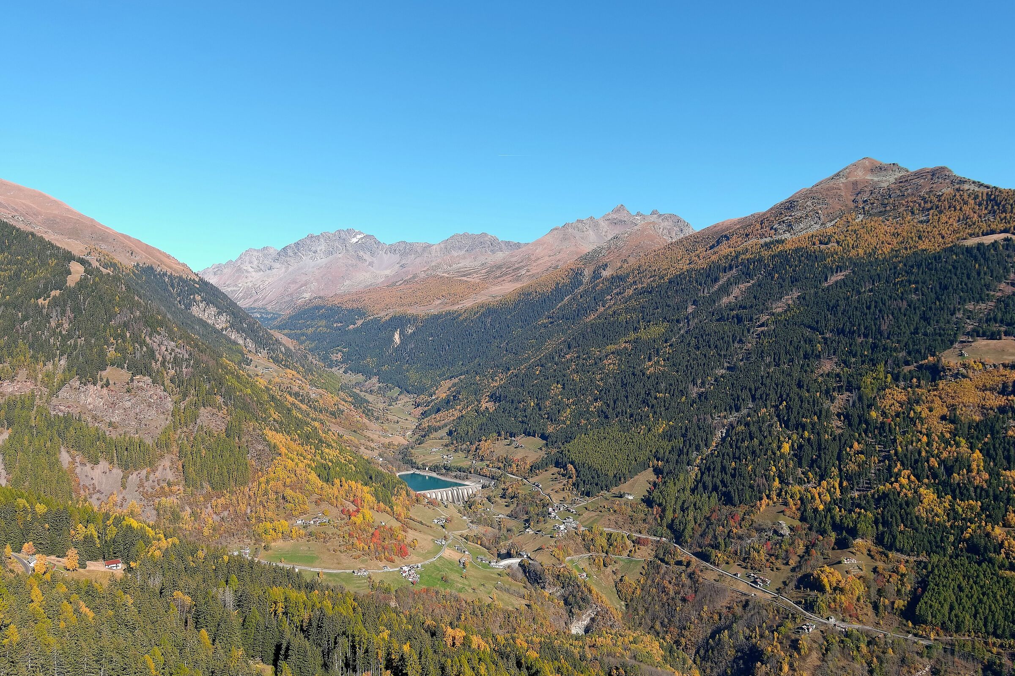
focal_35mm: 29
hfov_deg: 63.7
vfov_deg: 45.0
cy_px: 338
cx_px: 508
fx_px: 818
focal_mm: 10.57
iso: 100
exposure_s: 1/800
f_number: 2.8
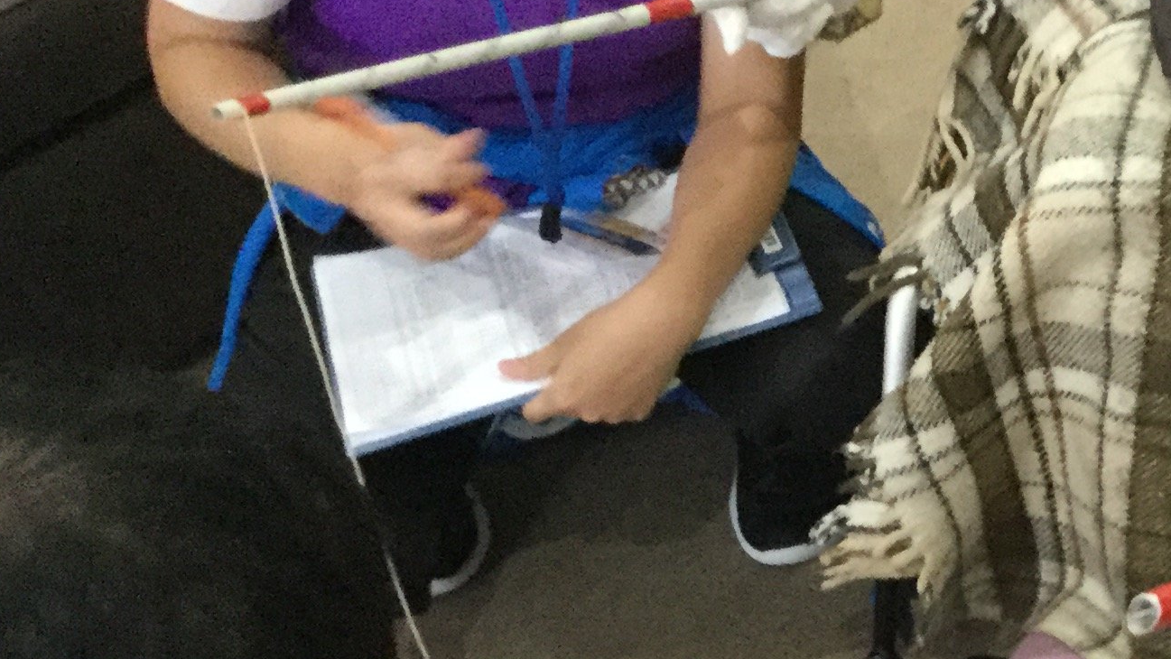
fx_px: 2640
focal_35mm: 85
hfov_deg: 23.2
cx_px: 1360
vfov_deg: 14.1
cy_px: 558
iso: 200
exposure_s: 1/30
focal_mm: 3.3
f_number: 2.4
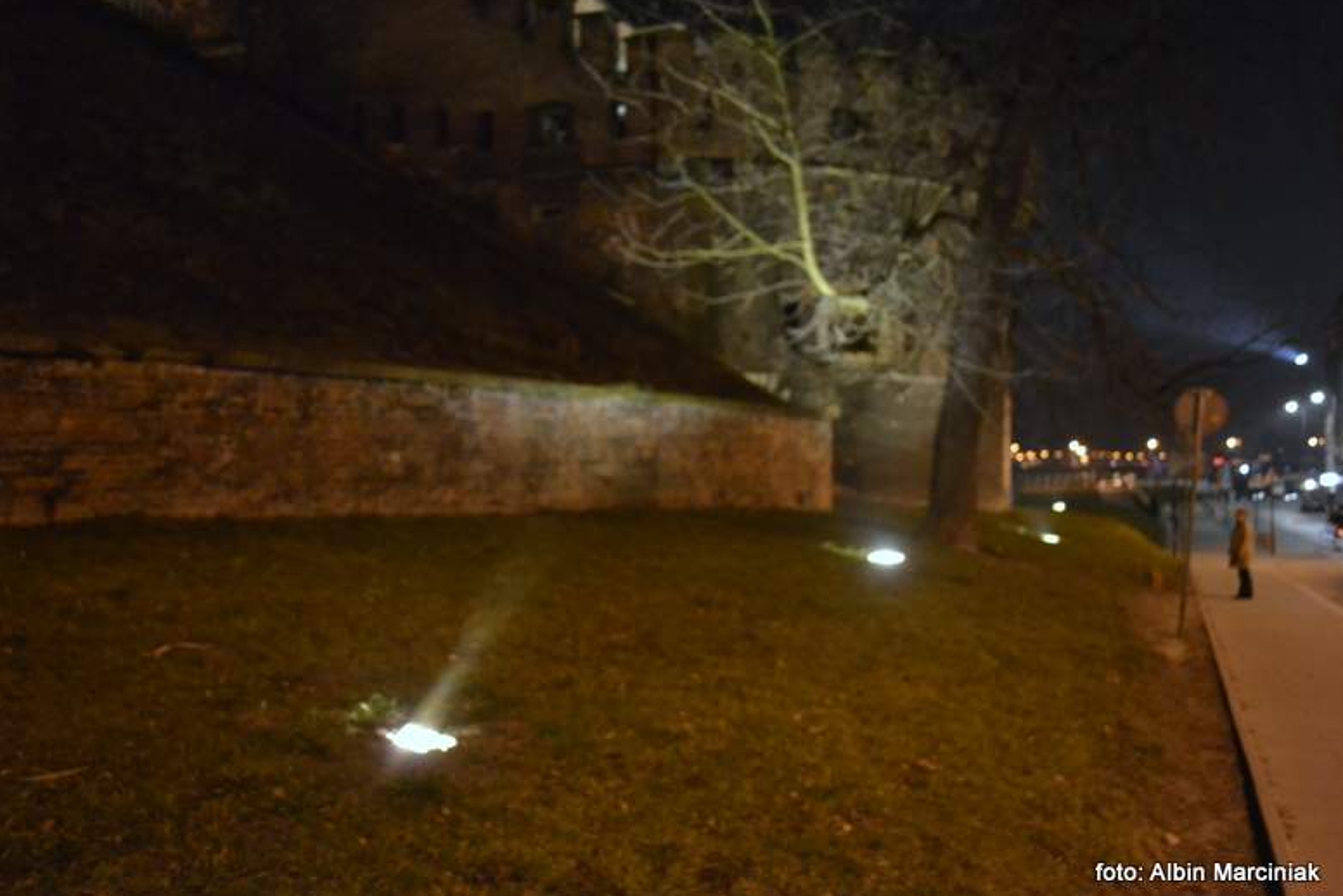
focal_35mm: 34
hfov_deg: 55.8
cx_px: 663
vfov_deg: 38.9
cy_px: 453
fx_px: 1269
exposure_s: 1/8
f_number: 3.8
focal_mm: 22
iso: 3200
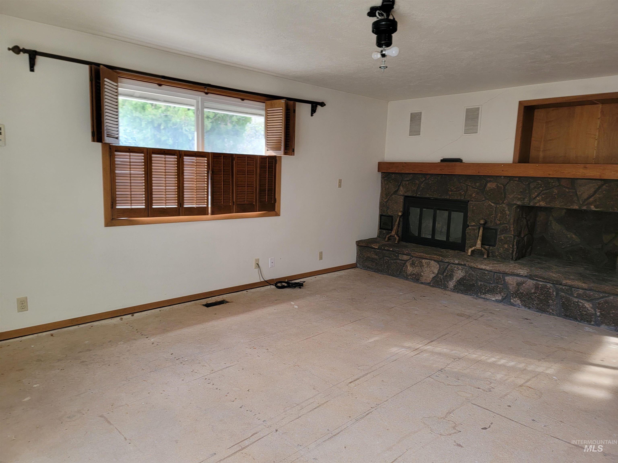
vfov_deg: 56.8
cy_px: 232
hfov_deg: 71.6
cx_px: 309
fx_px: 428
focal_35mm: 24
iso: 200
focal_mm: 6.7
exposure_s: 1/40
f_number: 1.8
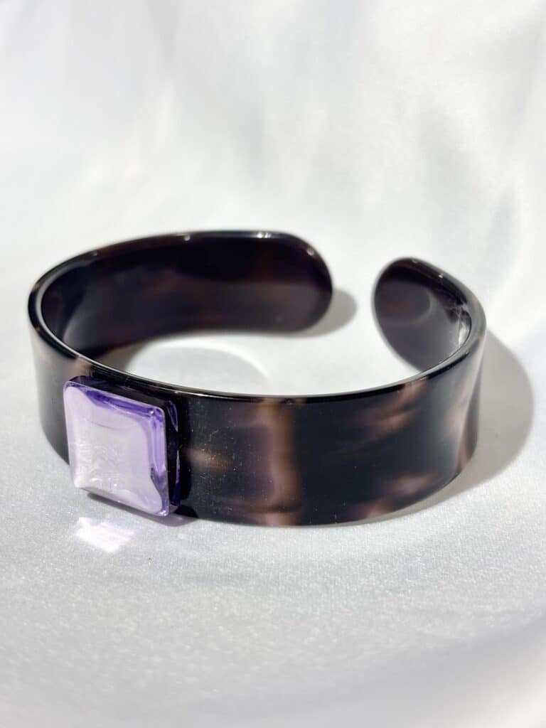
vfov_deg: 36.8
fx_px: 1094
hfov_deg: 28.0
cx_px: 273
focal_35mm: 52
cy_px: 364
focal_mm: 5.96
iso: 32
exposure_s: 1/145
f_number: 1.6
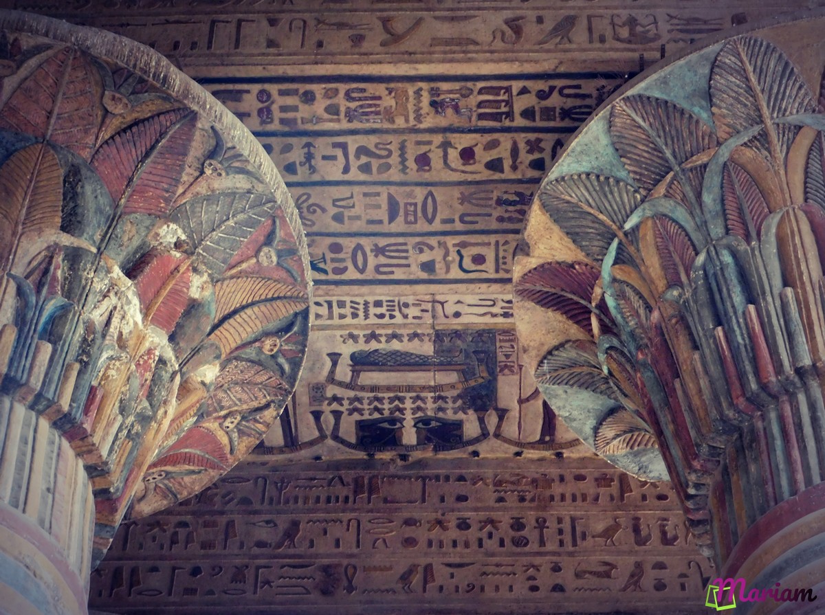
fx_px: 1903
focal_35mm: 80
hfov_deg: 24.5
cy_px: 308
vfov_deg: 18.4
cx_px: 412
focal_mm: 14.2
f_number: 4.4
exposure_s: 1/15
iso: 400
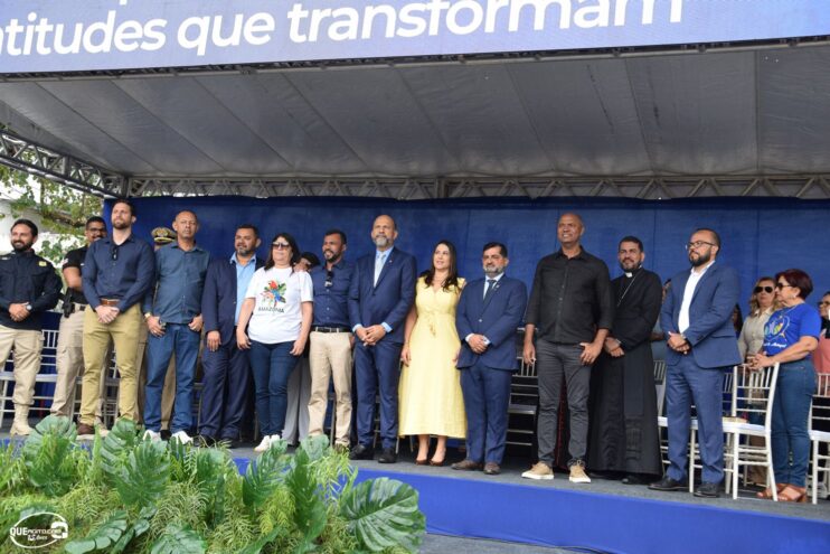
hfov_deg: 46.4
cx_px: 415
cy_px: 277
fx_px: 968
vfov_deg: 31.9
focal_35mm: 42
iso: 400
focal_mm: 28
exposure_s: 1/200
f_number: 7.1
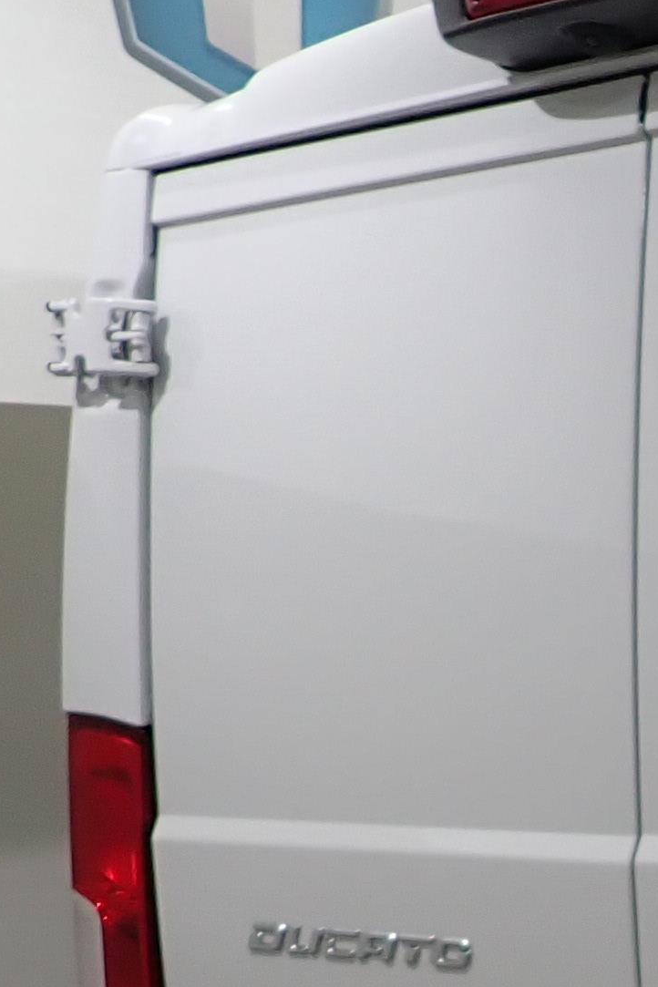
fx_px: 2632
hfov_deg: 12.5
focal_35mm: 96
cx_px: 1318
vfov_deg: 20.4
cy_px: 1043
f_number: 2
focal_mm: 4.5
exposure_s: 1/125
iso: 160
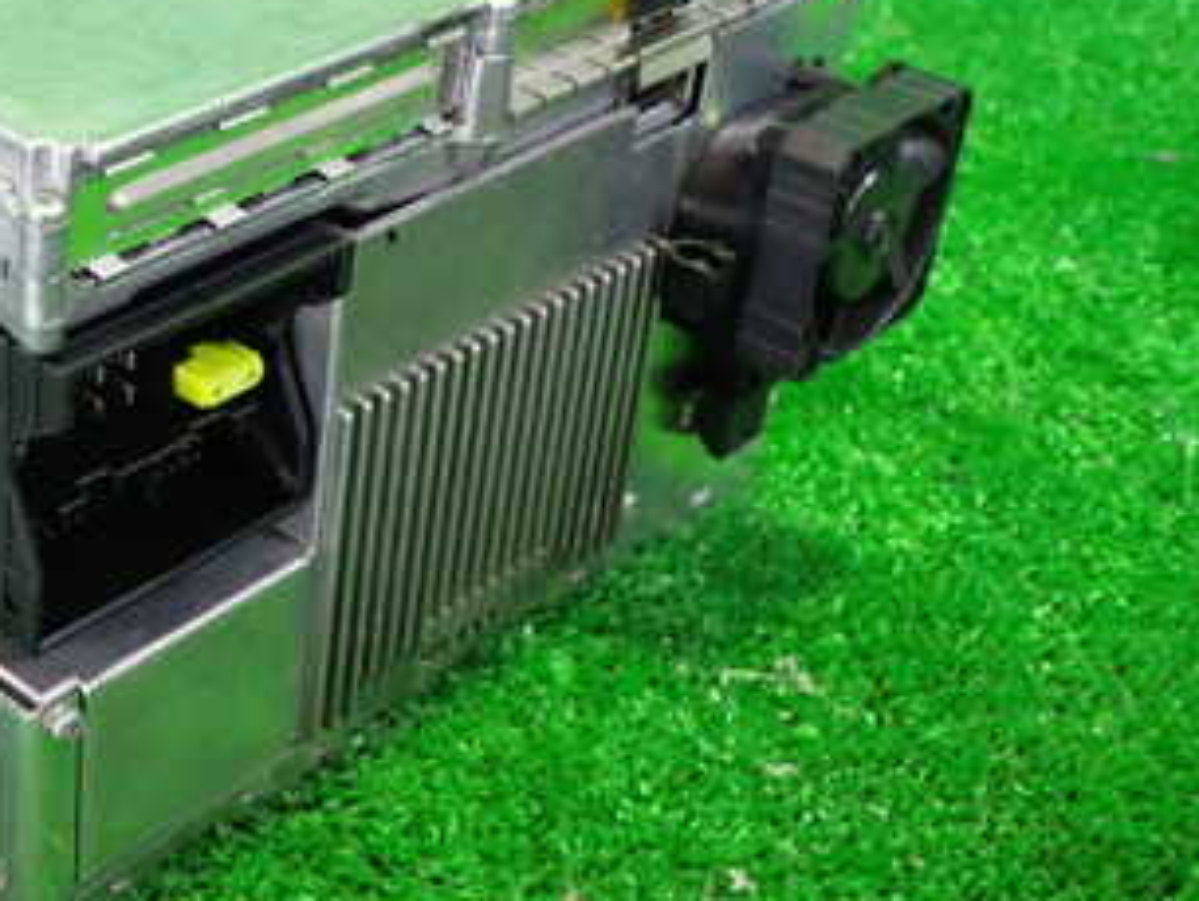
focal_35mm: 63
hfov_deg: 28.9
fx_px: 2183
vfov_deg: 23.1
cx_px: 28
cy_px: 260
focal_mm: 5.79
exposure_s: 1/30
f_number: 2.4
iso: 640
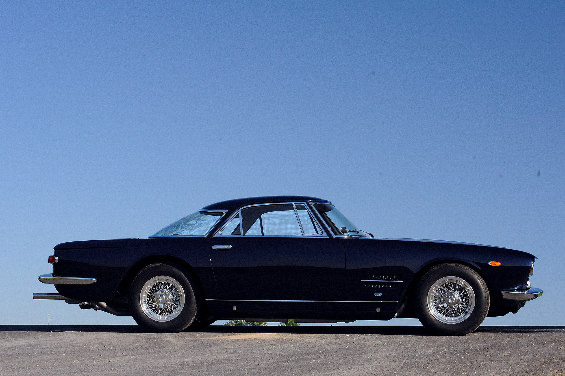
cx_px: 282
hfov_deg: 28.9
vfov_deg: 19.4
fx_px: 1098
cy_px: 188
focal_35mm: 70
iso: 2500
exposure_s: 1/500
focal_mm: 70
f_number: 14
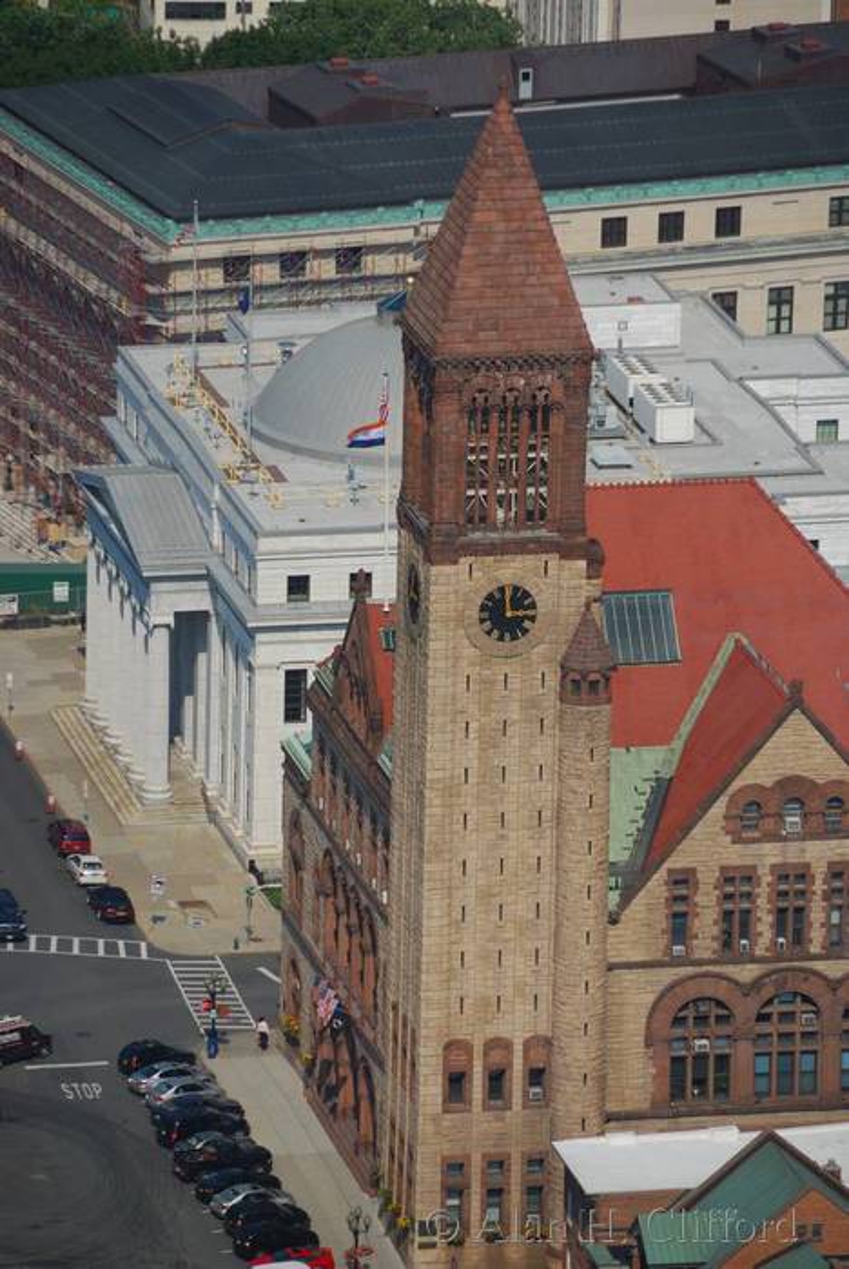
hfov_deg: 5.4
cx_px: 424
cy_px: 634
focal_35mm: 255
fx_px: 9002
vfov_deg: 8.1
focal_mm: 170
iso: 100
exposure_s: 1/400
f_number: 5.6
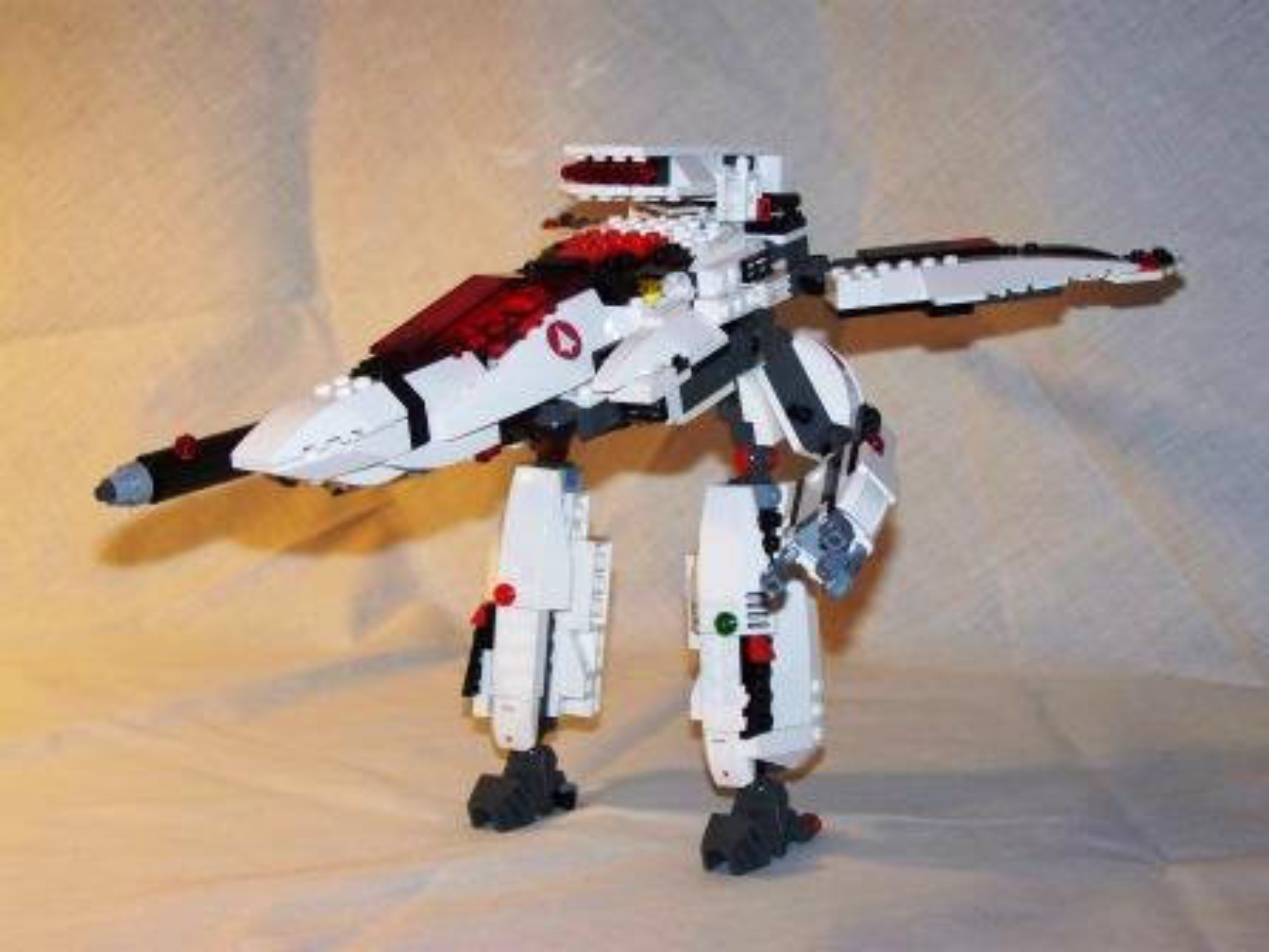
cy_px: 476
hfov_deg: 29.8
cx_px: 634
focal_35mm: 65
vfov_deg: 22.6
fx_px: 2383
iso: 200
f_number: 3.2
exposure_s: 1/40
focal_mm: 10.7
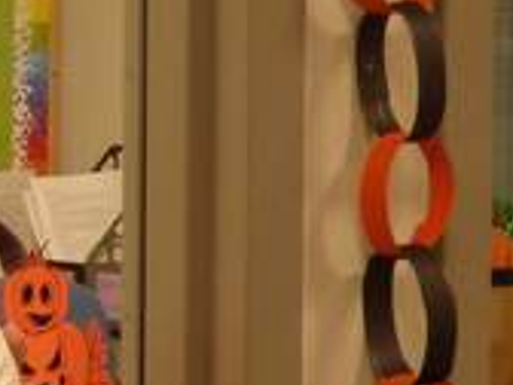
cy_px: 272
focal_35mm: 186
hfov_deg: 10.0
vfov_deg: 8.0
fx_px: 2756
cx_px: -412
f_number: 3.6
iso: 400
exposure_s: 1/40
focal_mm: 7.07
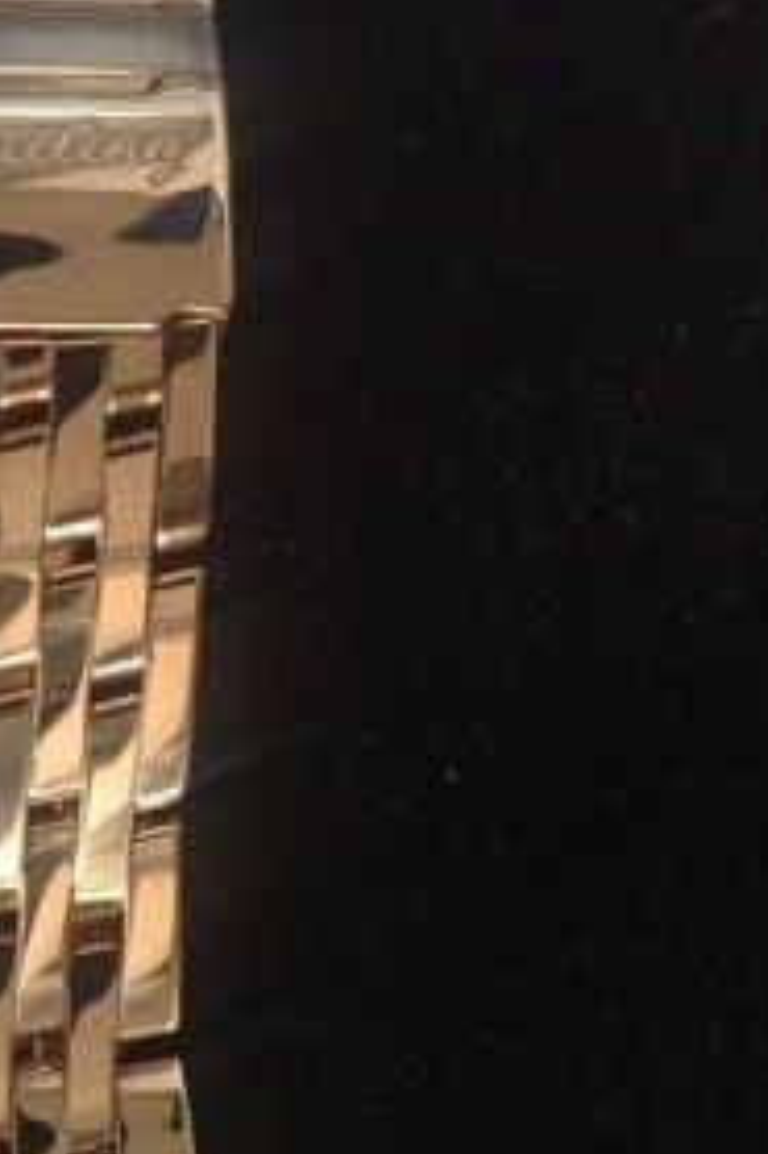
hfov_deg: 15.9
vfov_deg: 22.8
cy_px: 1260
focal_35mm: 84
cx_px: -37
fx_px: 2691
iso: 50
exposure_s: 1/15
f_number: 2.4
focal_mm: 4.28
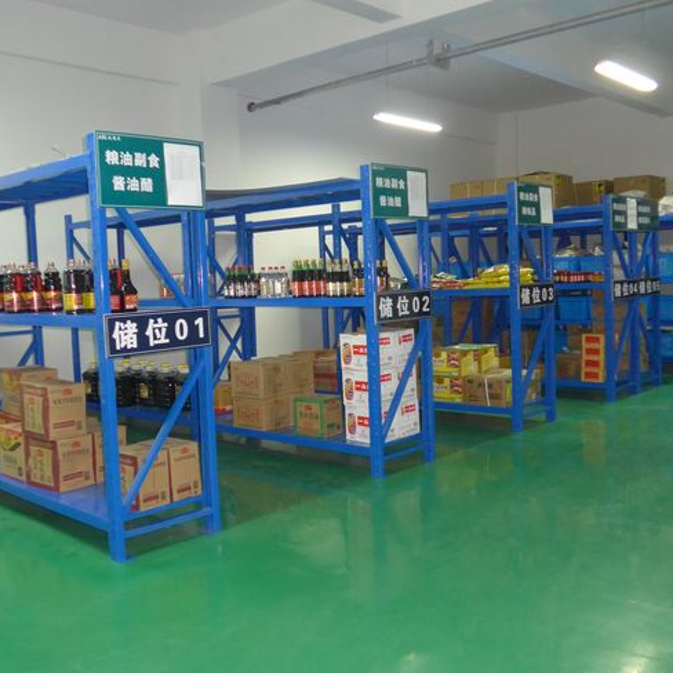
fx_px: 770
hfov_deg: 47.2
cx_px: 345
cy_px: 334
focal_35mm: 35
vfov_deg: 47.2
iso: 800
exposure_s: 1/60
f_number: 2
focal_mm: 6
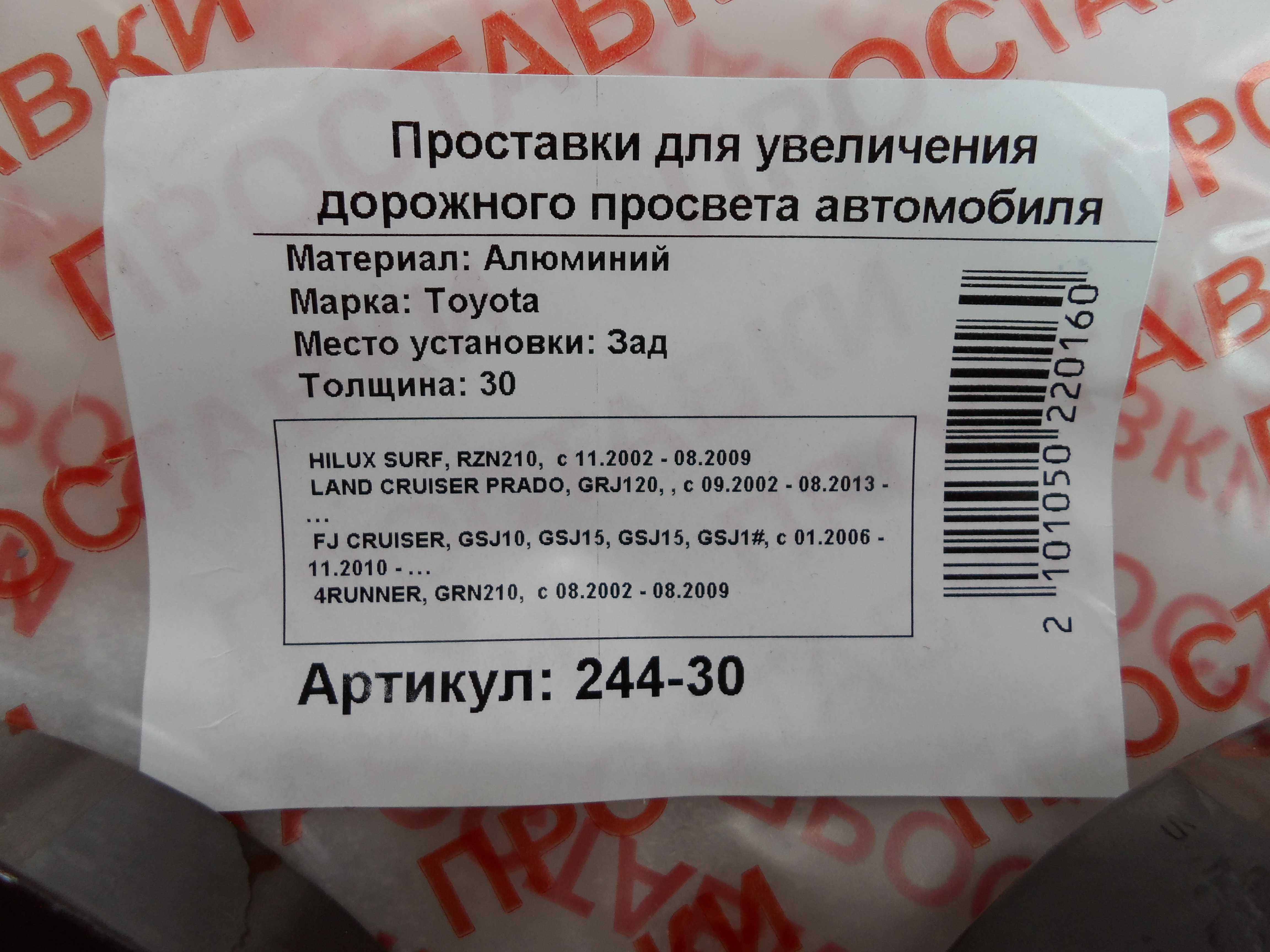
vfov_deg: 54.9
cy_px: 476
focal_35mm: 25
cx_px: 635
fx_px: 917
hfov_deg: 69.4
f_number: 2.5
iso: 100
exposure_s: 1/30
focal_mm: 4.5
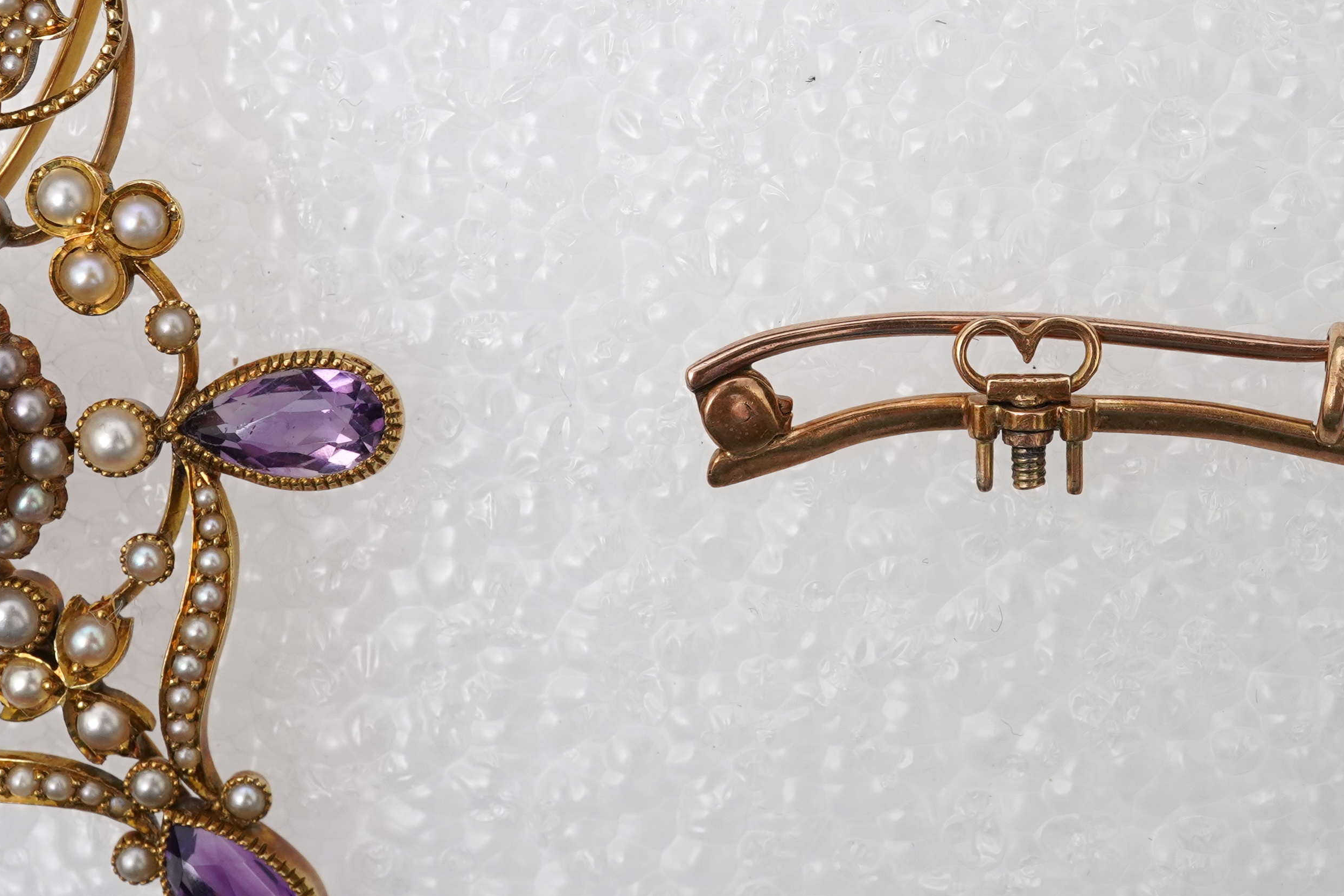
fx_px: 2650
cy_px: 372
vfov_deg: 19.2
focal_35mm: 71
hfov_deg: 28.1
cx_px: 988
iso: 500
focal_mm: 30
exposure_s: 1/100
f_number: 20
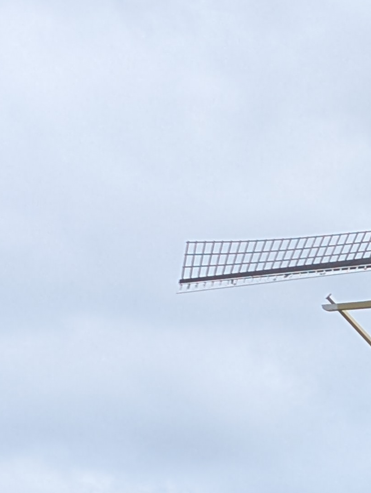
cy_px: 456
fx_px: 2624
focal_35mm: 184
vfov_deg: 10.7
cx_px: 503
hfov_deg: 8.0
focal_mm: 6.9
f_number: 1.68
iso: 24
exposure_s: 1/1129
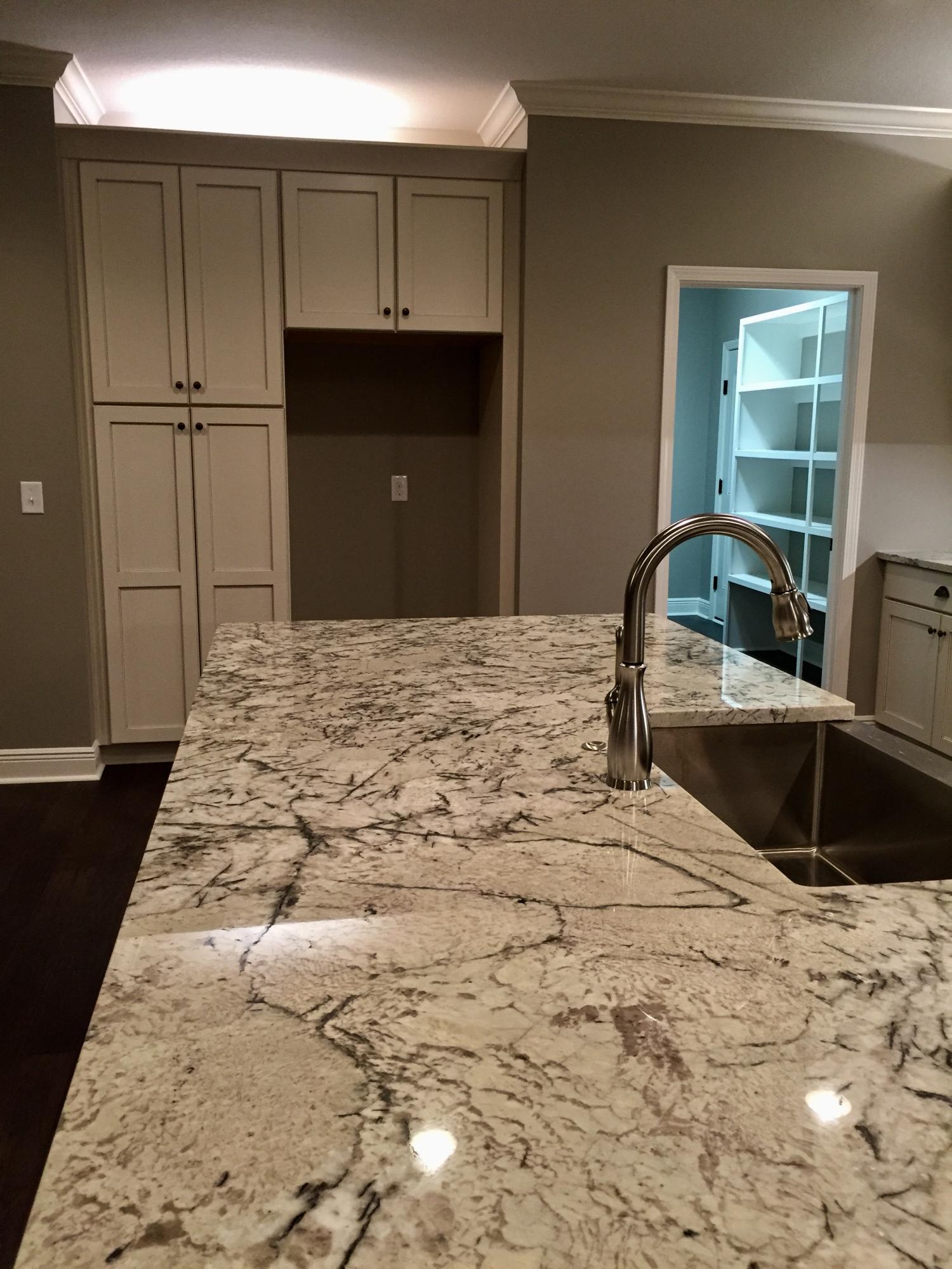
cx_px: 476
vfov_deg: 61.7
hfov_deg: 48.2
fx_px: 1063
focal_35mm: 29
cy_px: 634
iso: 160
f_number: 2.2
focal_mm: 4.15
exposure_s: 1/30
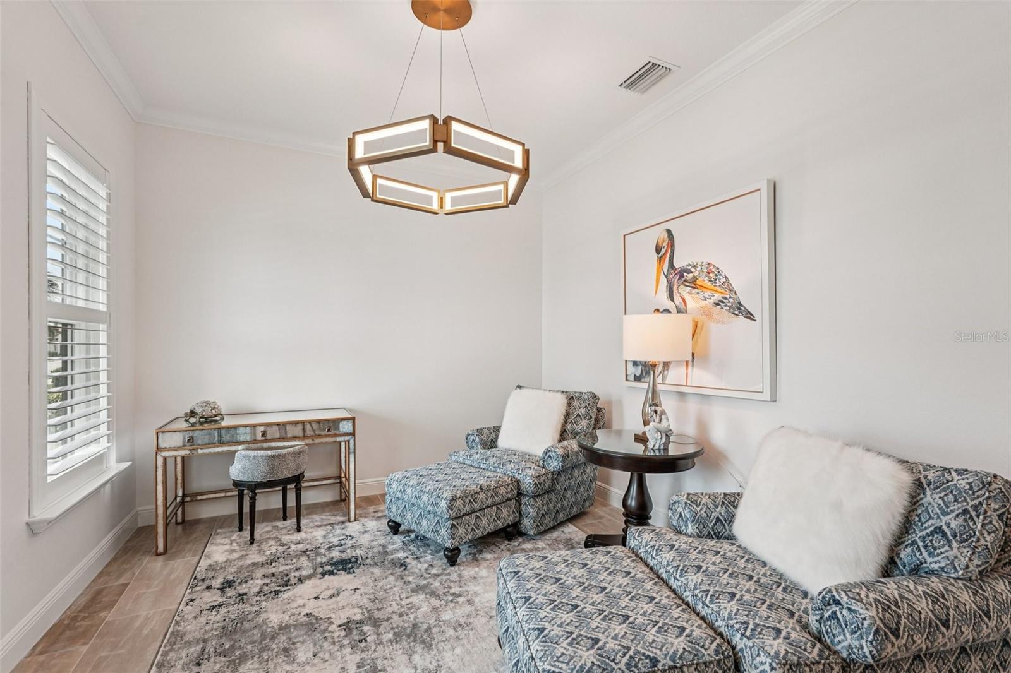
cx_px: 506
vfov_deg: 73.7
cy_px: 336
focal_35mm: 16
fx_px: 449
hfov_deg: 96.7
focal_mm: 16
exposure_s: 1/40
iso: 400
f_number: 8
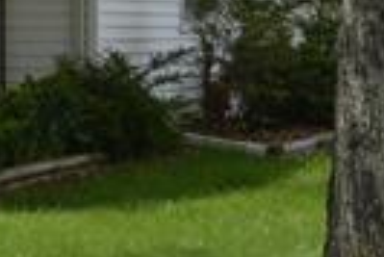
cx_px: -286
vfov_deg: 6.9
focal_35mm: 195
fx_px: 2082
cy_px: -193
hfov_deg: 10.0
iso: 100
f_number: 7.1
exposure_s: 1/200
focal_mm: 24
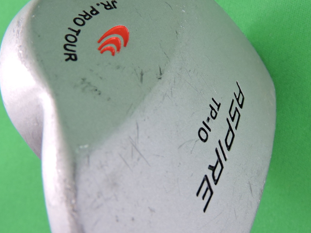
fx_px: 485
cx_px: 164
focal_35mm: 54
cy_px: 111
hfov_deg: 35.5
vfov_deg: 27.0
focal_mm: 8.1
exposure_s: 1/30
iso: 250
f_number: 4
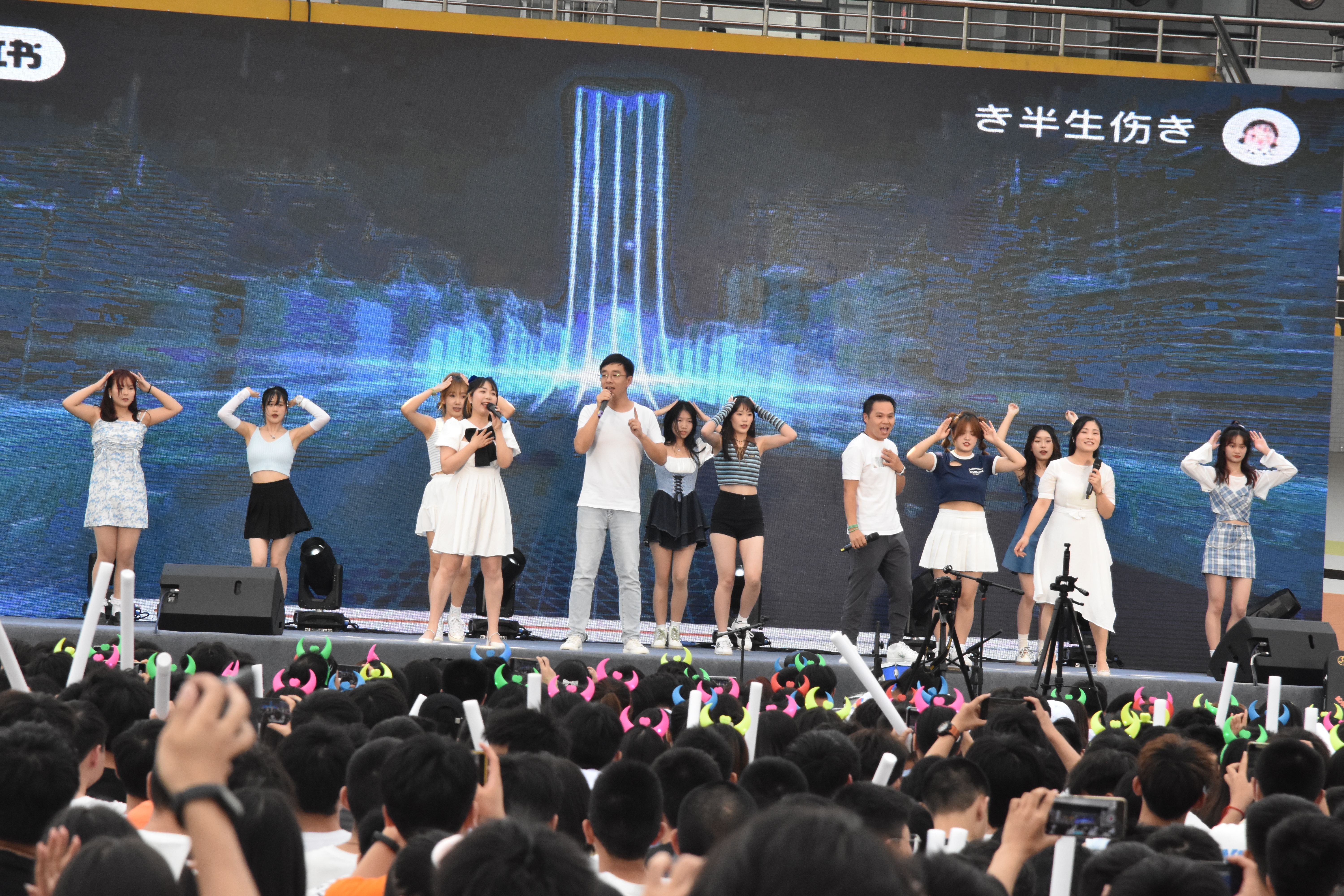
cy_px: 448
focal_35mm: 180
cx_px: 672
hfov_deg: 11.4
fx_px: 6719
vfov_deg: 7.6
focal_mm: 120
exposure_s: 1/400
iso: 2200
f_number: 10
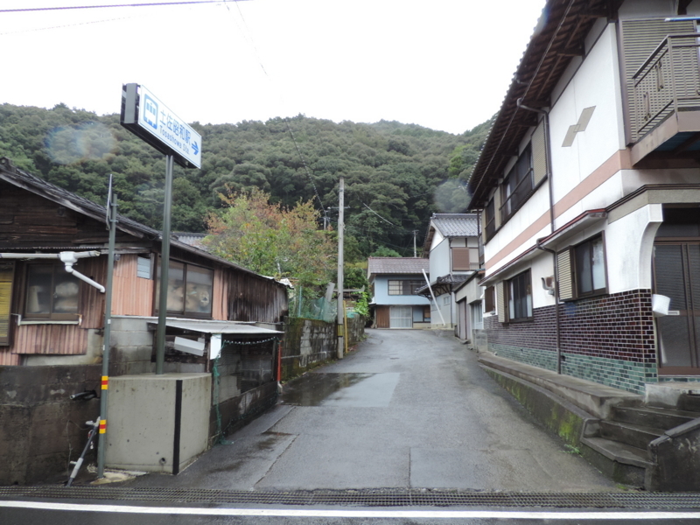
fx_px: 485
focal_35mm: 24
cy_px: 262
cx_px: 350
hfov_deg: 71.6
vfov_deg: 56.8
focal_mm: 4.3
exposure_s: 1/30
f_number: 3
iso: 125
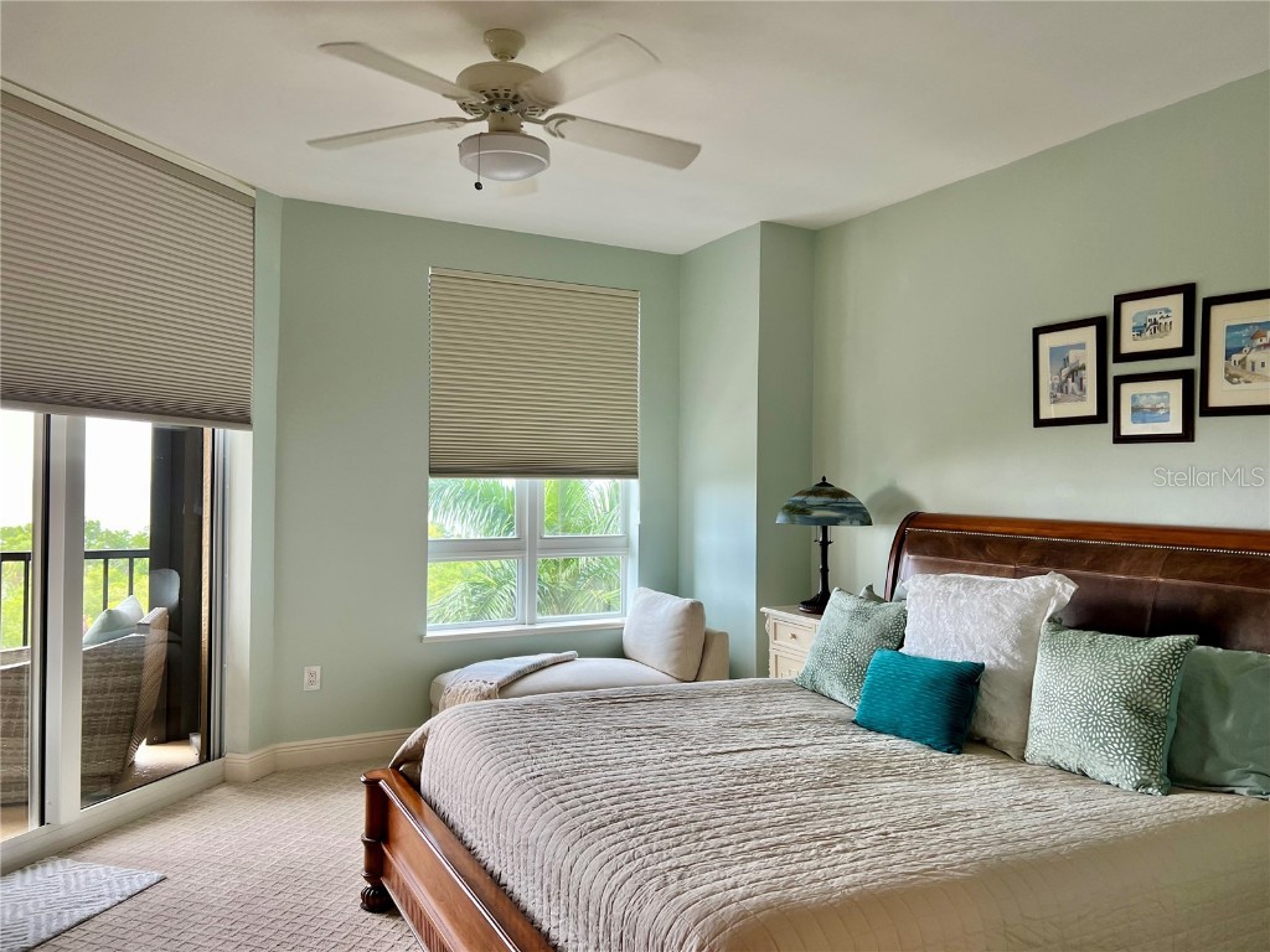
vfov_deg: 53.1
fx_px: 954
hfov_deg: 67.3
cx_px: 635
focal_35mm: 26
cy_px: 476
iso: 125
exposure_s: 1/120
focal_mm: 5.7
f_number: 1.5
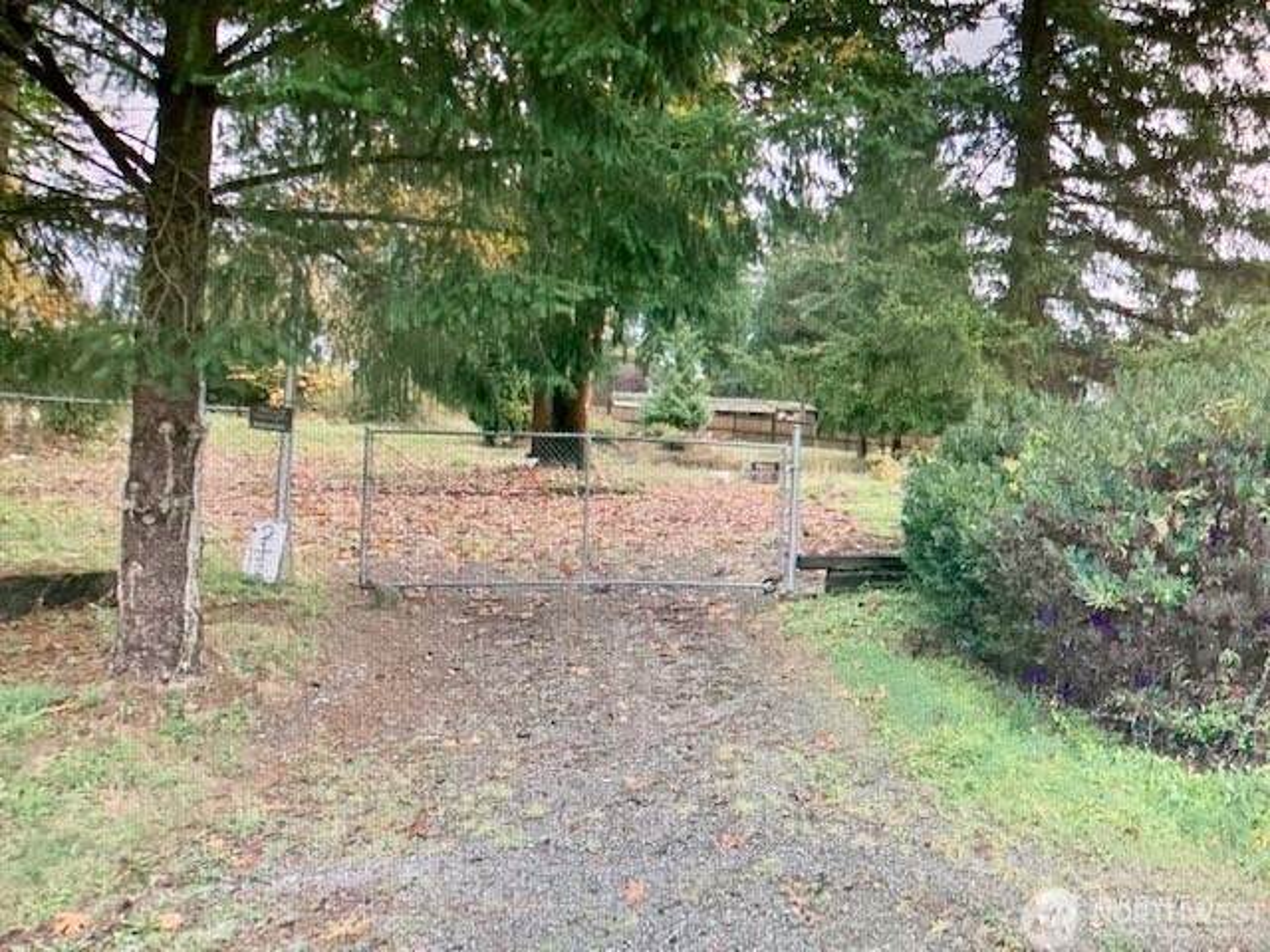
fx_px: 1908
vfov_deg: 28.0
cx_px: 635
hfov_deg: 36.8
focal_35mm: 52
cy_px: 476
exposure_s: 1/60
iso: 200
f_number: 2.4
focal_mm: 6
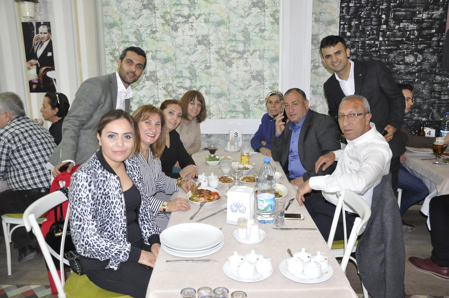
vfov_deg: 41.6
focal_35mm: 32
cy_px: 149
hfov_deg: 59.6
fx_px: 392
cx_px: 224
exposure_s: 1/60
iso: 1250
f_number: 4.5
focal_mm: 21
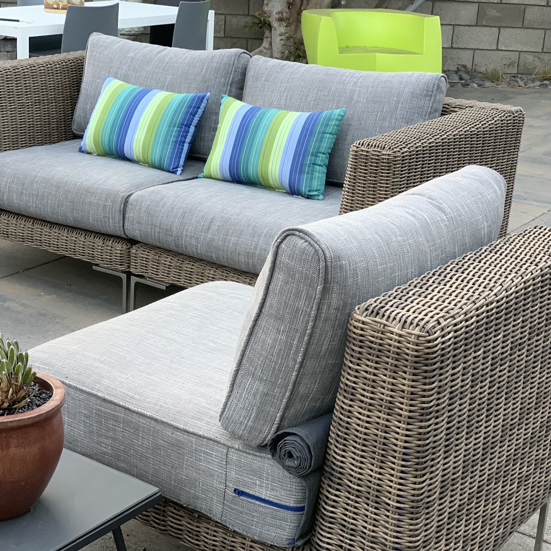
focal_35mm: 62
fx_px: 1117
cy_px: 277
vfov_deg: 27.7
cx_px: 200
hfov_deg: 27.6
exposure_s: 1/122
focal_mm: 6
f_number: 2.4
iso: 100
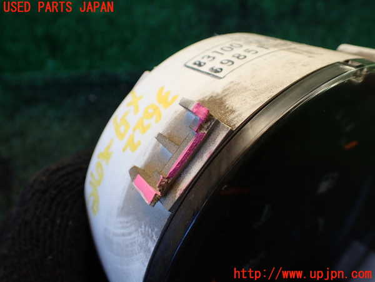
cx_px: 188
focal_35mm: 30
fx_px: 325
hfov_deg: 60.0
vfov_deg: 46.8
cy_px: 141
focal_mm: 5.4
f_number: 2.3
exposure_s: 1/125
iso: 200
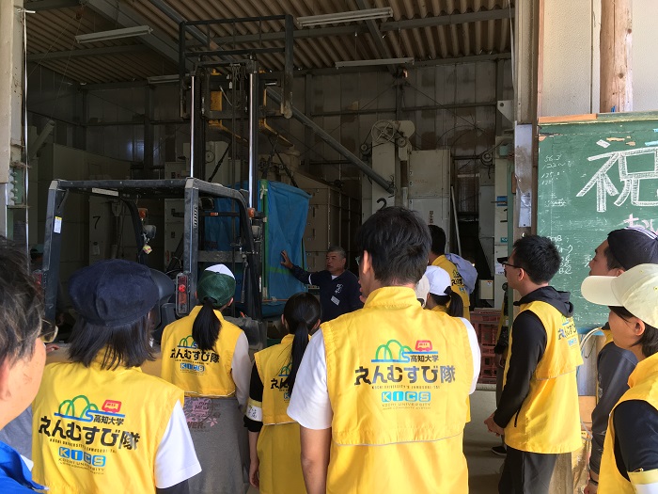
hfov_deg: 61.7
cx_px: 329
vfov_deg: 48.2
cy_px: 247
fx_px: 551
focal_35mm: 29
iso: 40
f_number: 2.2
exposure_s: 1/120
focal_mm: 4.15
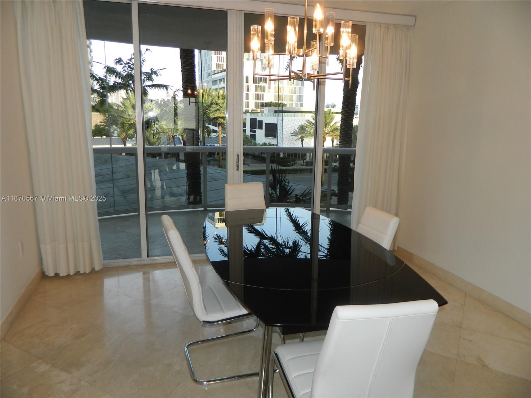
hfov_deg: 69.4
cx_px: 266
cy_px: 199
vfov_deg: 54.9
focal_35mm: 25
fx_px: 383
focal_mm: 4.5
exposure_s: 1/50
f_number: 3.1
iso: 80
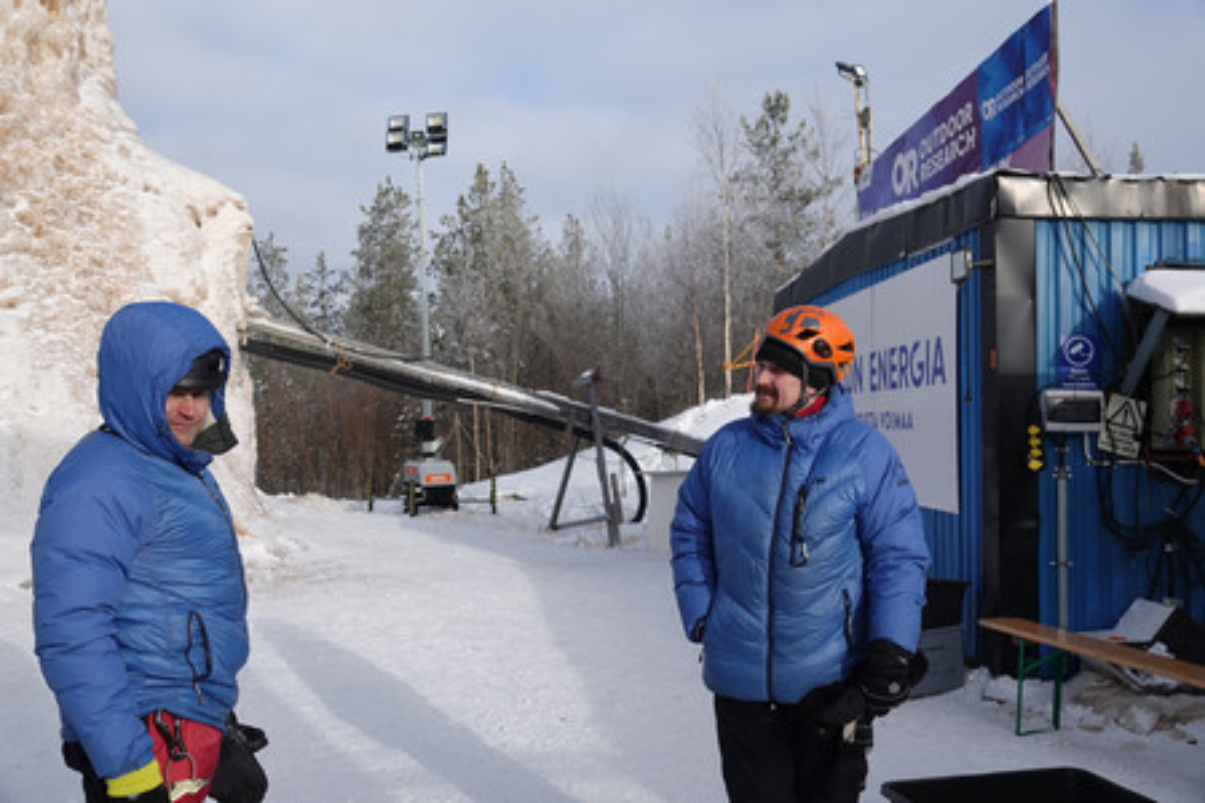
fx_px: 1138
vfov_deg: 38.9
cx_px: 602
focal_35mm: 34
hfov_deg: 55.8
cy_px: 402
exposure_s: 1/1600
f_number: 2.8
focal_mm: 12.63
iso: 100
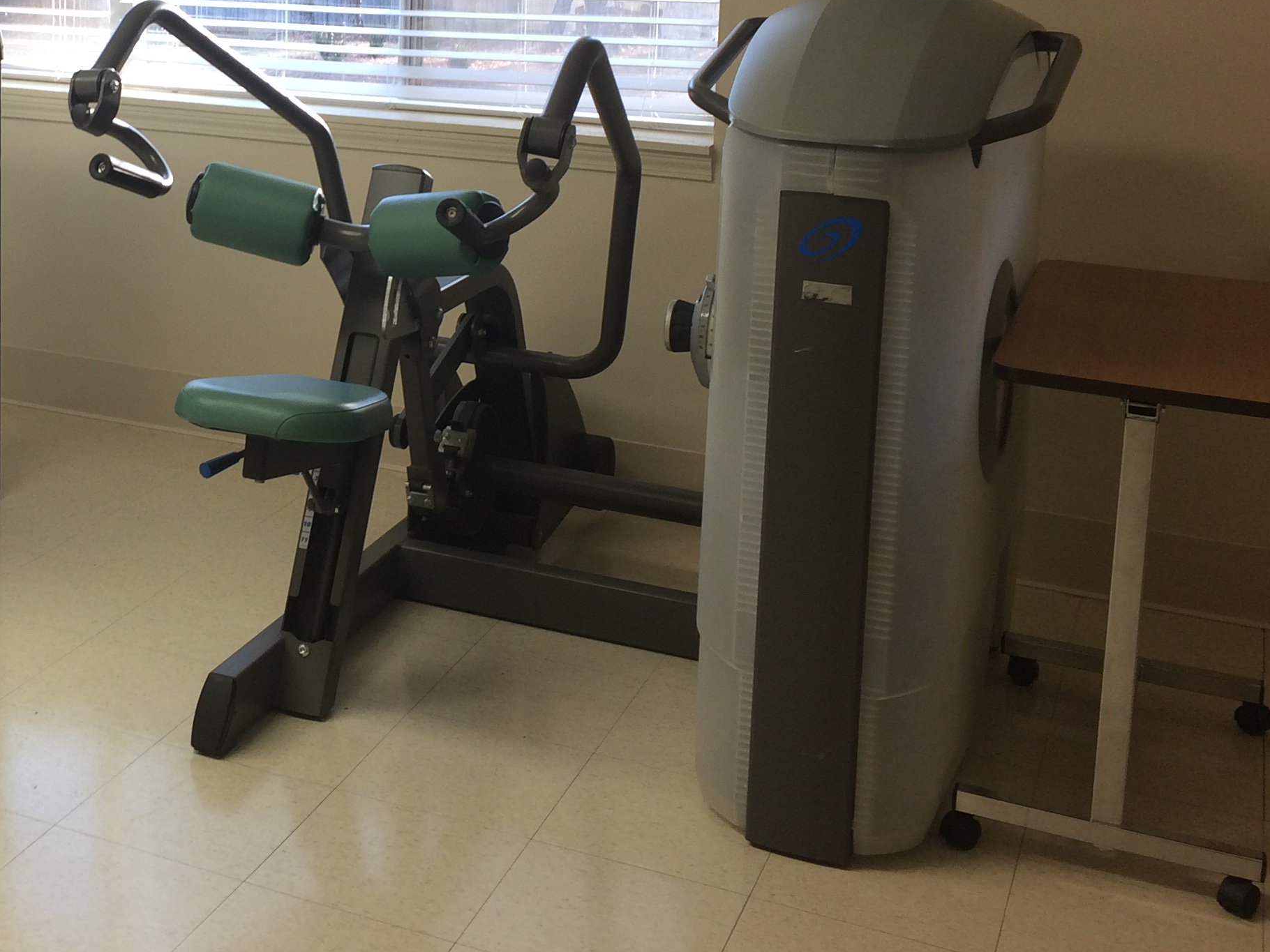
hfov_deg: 35.2
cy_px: 121
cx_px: 189
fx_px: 1908
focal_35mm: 52
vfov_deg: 27.2
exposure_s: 1/60
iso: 50
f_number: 2.2
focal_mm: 4.15
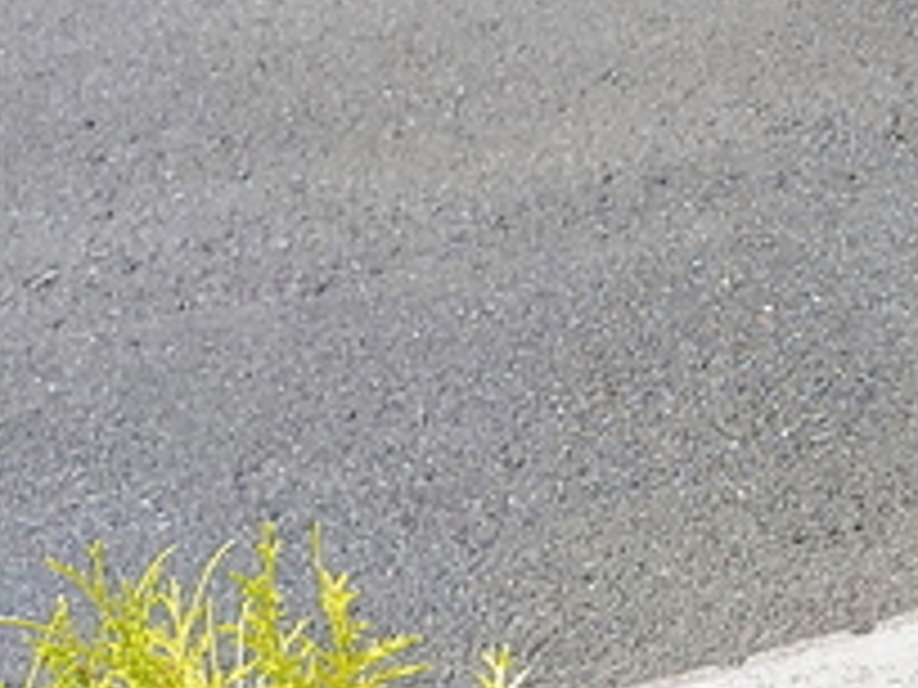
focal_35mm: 113
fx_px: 2997
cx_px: 1760
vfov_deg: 12.9
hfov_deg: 14.7
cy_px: 701
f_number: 1.8
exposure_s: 1/665
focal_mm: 5.23
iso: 25
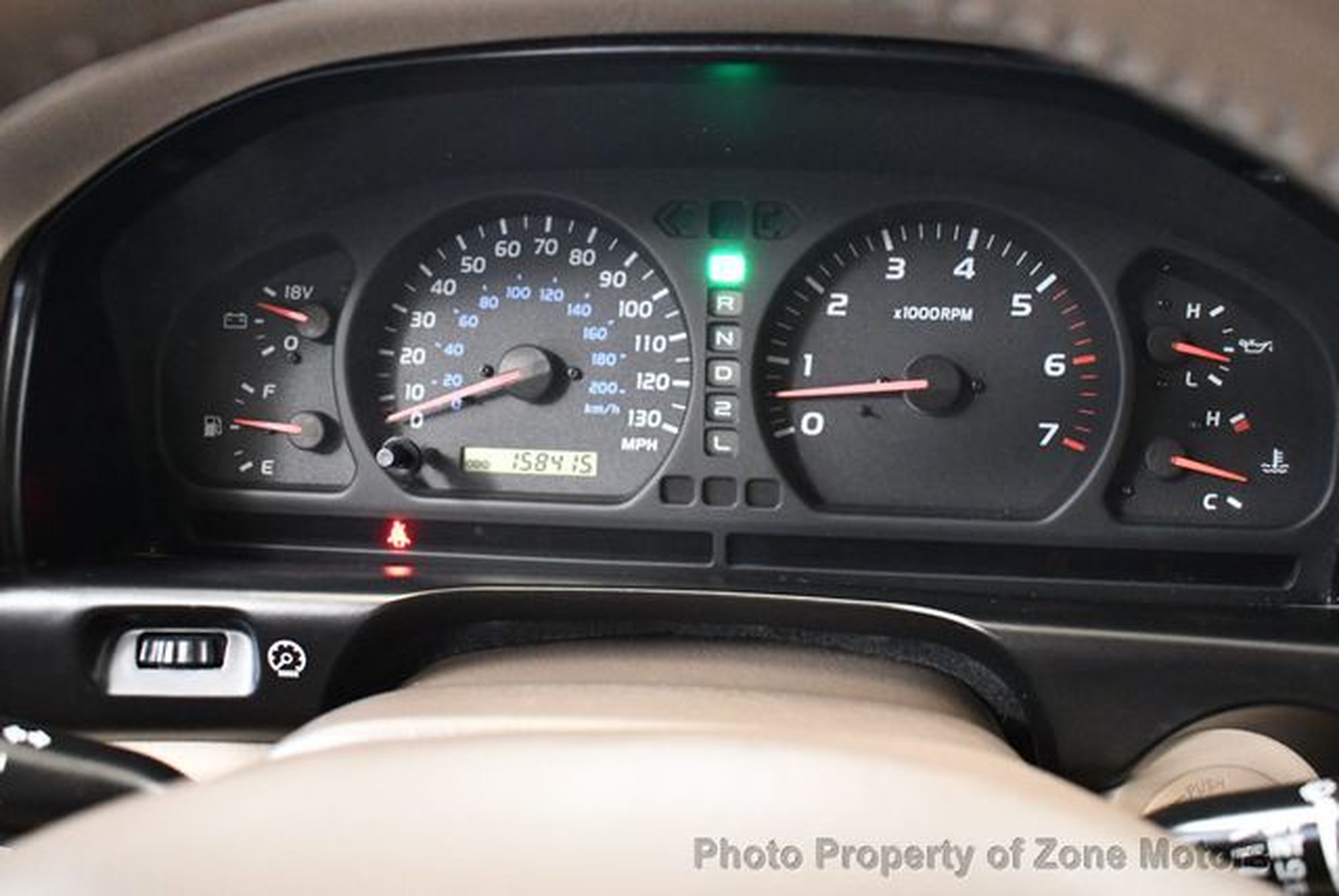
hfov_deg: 53.1
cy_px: 448
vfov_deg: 36.9
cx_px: 670
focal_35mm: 36
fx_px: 1340
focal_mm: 18
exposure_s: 1/60
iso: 6400
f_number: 3.5
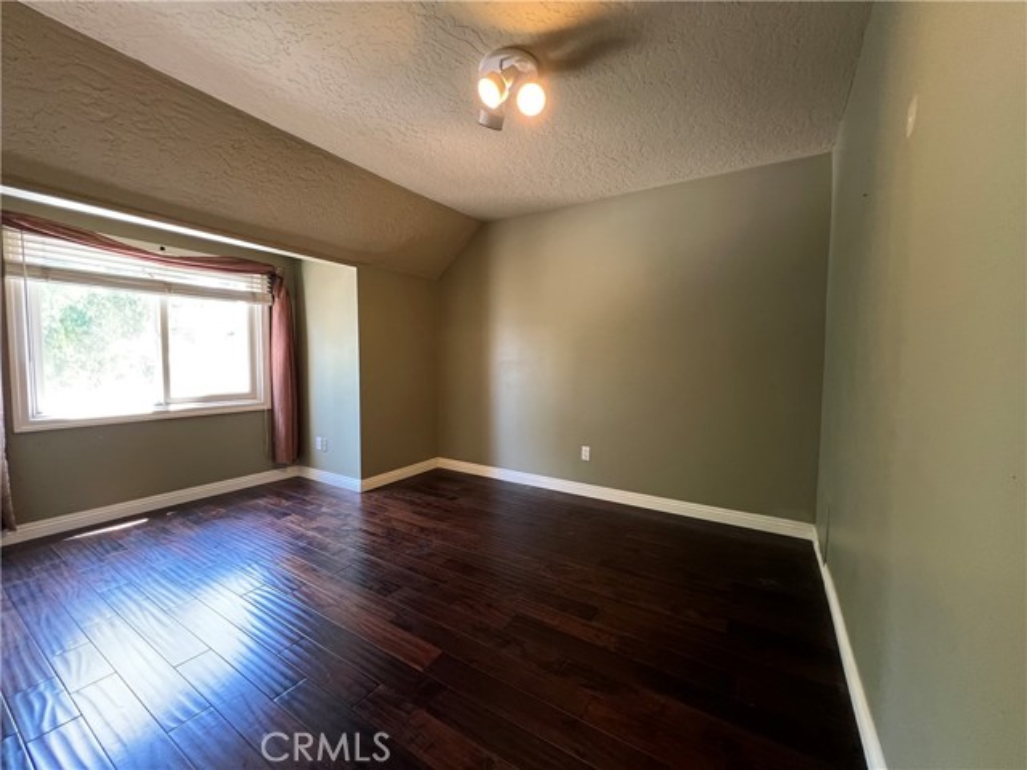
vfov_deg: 89.9
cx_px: 514
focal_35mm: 13
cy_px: 385
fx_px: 386
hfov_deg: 106.2
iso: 400
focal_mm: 1.57
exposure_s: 1/60
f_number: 1.8
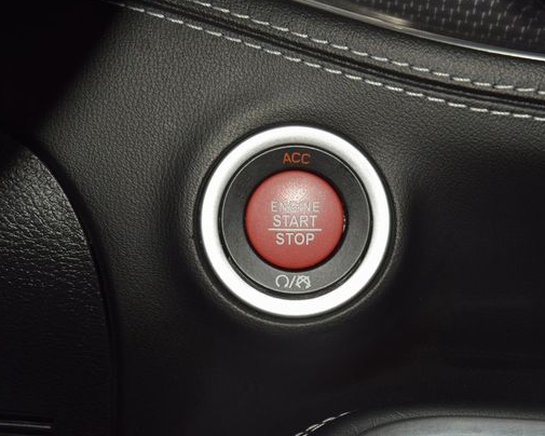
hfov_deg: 15.4
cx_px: 299
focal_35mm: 125
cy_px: 217
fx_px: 2016
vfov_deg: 12.3
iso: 100
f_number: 8
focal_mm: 70
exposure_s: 1/125
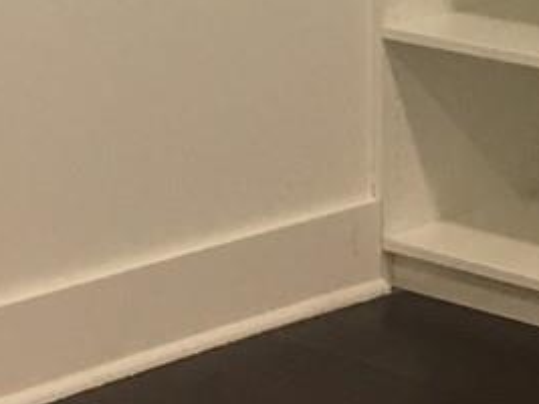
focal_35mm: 174
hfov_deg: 11.4
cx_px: 343
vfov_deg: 8.0
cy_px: -485
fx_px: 2708
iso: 32
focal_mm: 4.15
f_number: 2.2
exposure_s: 1/15
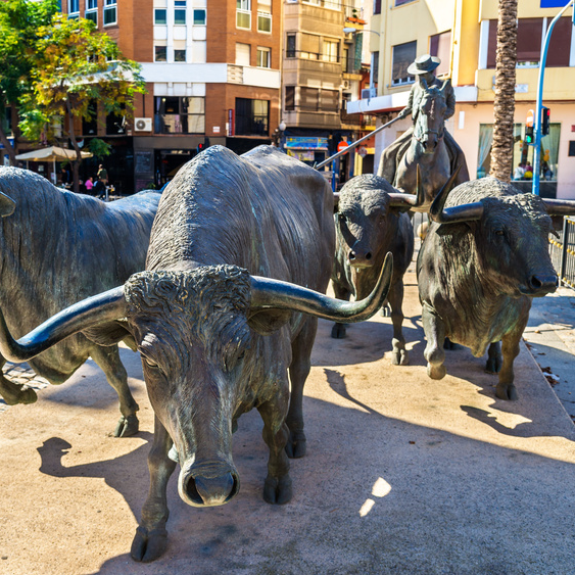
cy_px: 288
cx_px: 214
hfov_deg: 40.6
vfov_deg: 40.9
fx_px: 771
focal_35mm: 41
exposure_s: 1/80
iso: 100
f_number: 6.3
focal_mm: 32
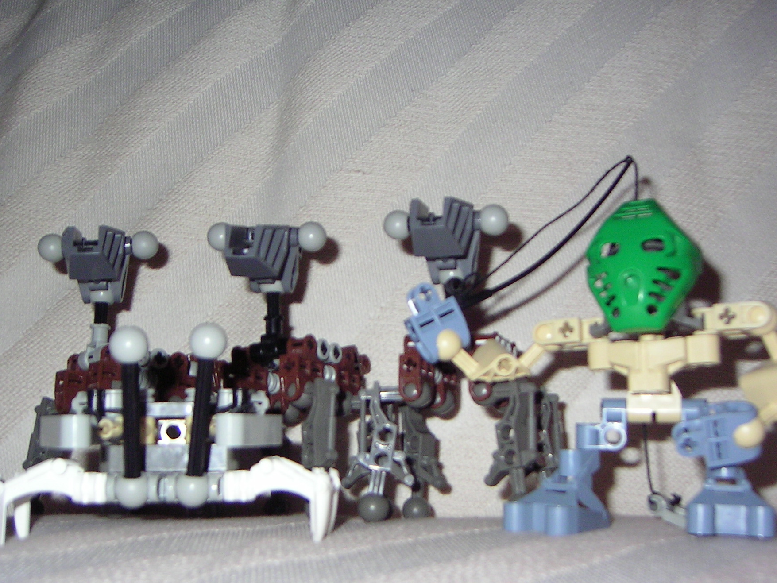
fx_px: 943
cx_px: 421
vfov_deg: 34.3
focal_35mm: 42
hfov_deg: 44.7
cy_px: 329
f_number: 2.8
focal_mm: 5.6
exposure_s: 1/30
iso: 100
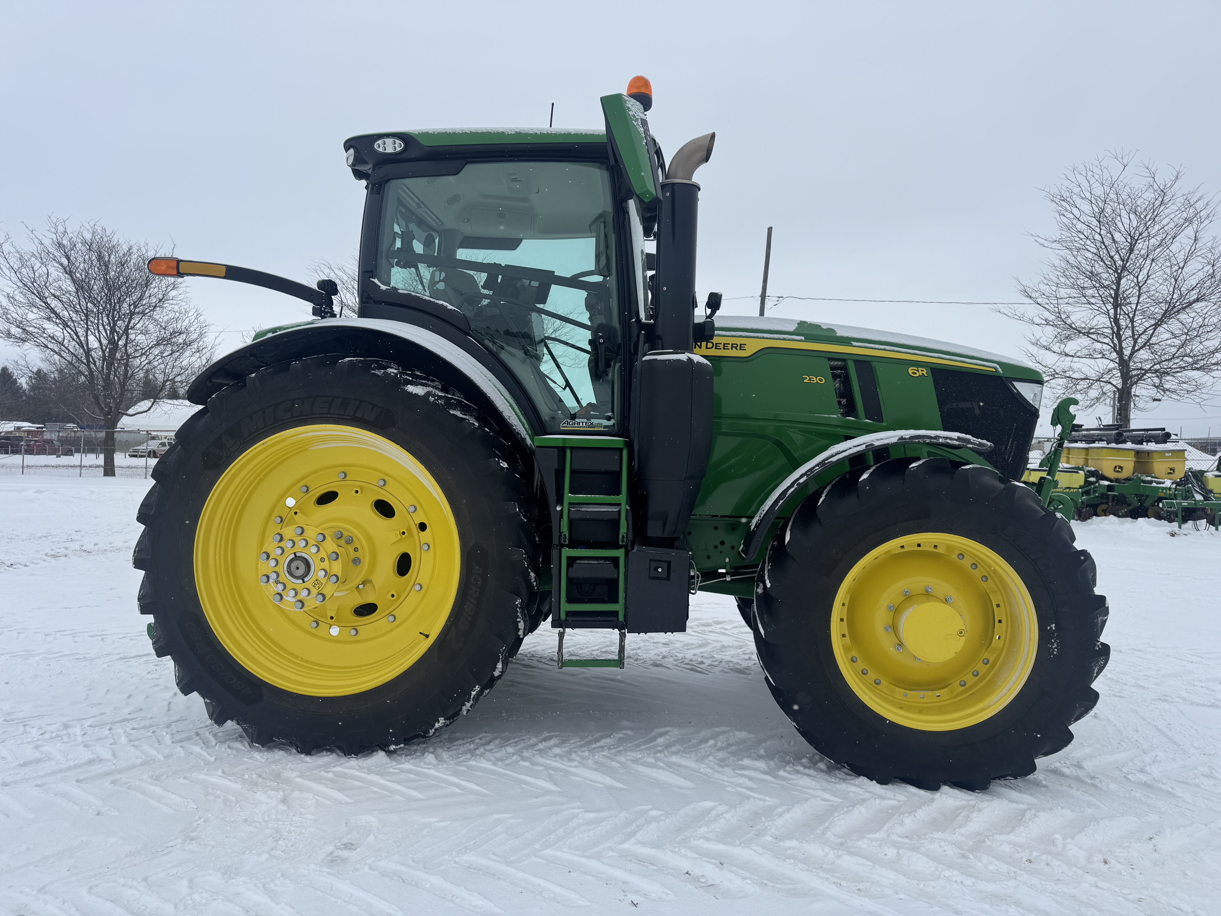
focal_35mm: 24
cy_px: 458
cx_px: 610
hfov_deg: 71.6
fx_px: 847
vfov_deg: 56.8
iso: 80
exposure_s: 1/3413
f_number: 1.78
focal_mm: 6.76
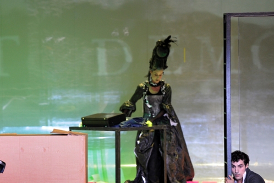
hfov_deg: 7.1
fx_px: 2192
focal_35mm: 288
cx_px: 61
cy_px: 120
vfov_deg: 4.8
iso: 1250
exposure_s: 1/80
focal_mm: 170
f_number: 2.8
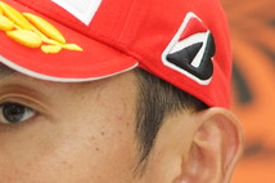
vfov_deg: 1.5
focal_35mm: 910
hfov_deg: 2.3
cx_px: -44
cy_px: 209
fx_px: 6941
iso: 800
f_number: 2.8
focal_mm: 180
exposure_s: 1/125
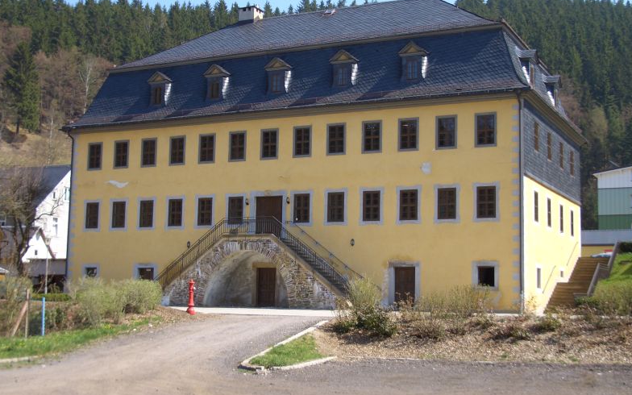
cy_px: 190
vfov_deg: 24.4
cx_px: 316
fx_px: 913
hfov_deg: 38.2
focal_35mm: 53
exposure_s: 1/400
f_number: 3.1
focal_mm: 8.2
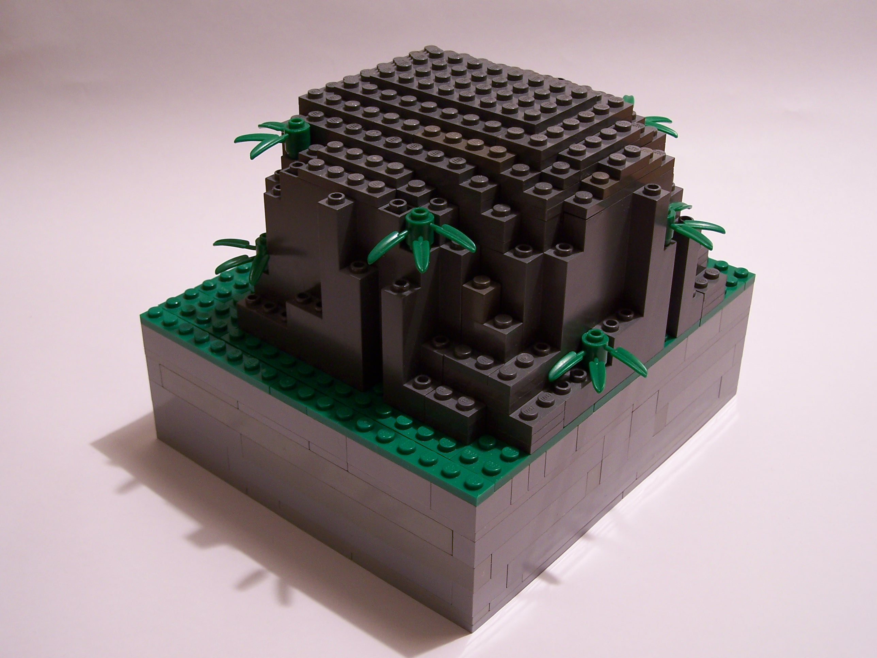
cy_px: 329
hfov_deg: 39.7
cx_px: 438
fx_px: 1216
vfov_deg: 30.3
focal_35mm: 48
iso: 80
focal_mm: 8
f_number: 3
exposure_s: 1/4
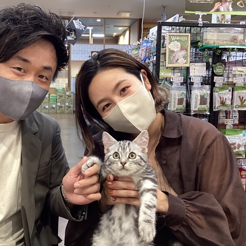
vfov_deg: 44.9
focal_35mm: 37
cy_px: 123
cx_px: 84
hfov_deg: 44.3
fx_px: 297
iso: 200
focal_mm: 3.3
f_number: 2.4
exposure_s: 1/50
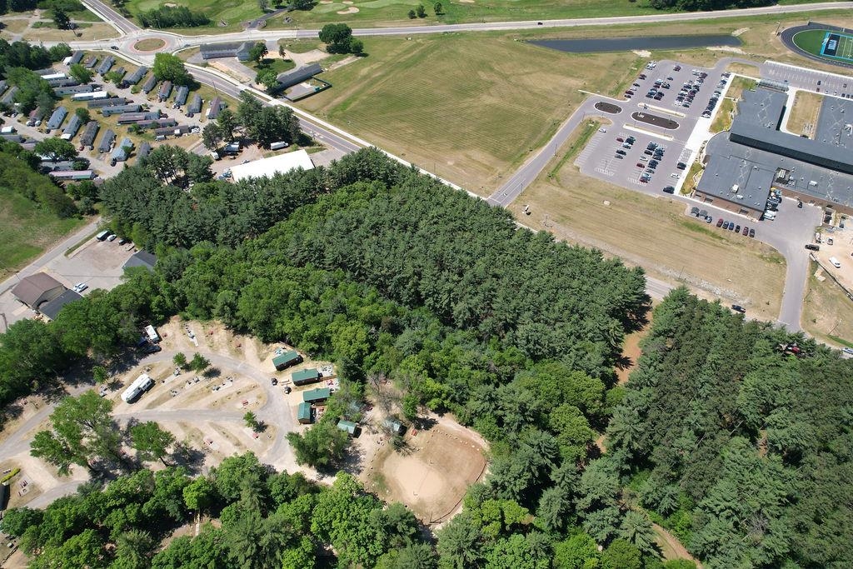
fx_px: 521
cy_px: 284
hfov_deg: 78.6
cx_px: 426
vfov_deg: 57.2
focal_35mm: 22
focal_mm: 8.38
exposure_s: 1/1500
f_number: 2.8
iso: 110
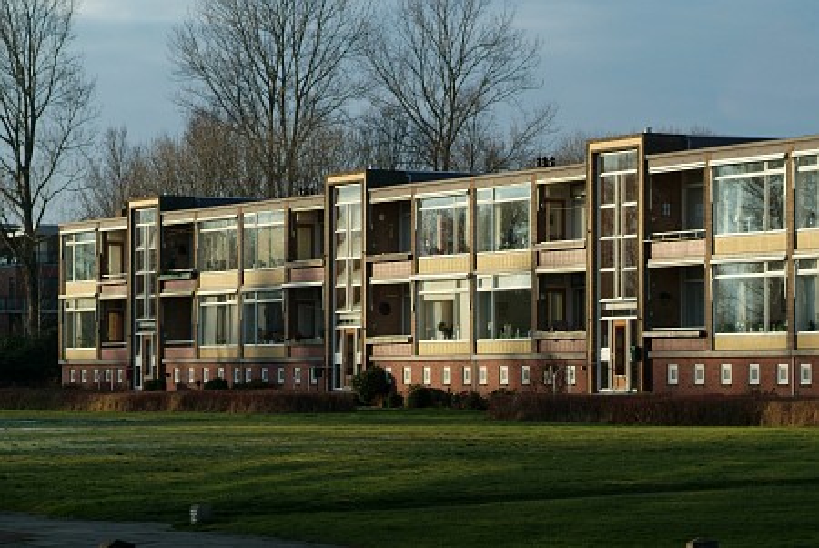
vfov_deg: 10.7
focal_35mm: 128
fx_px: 2915
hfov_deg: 16.0
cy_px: 274
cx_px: 410
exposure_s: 1/750
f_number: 6.7
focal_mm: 85
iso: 400
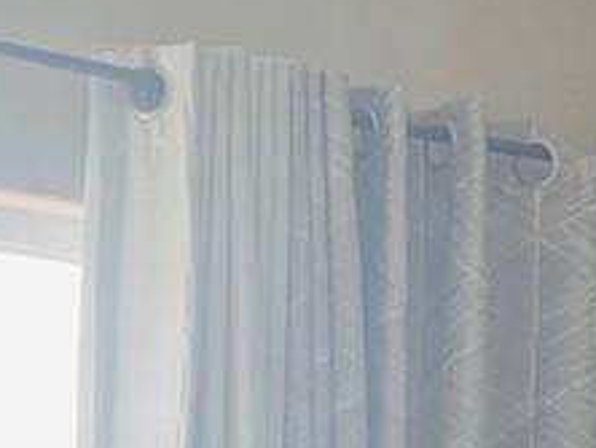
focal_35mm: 180
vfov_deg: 7.2
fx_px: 3102
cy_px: 1422
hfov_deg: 10.7
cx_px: 800
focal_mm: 5.1
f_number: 1.6
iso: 32
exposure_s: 1/180
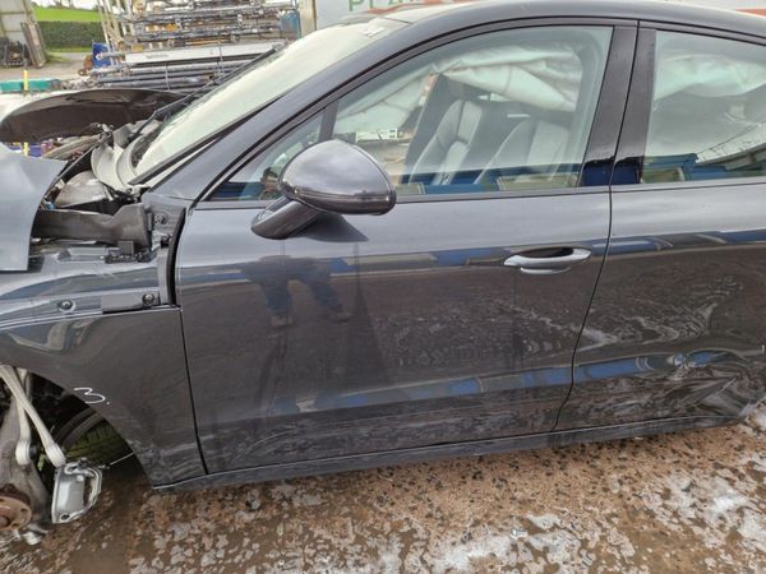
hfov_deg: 73.9
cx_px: 383
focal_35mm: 23
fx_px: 509
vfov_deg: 58.9
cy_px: 287
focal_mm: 5.4
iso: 160
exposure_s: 1/180
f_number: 1.8
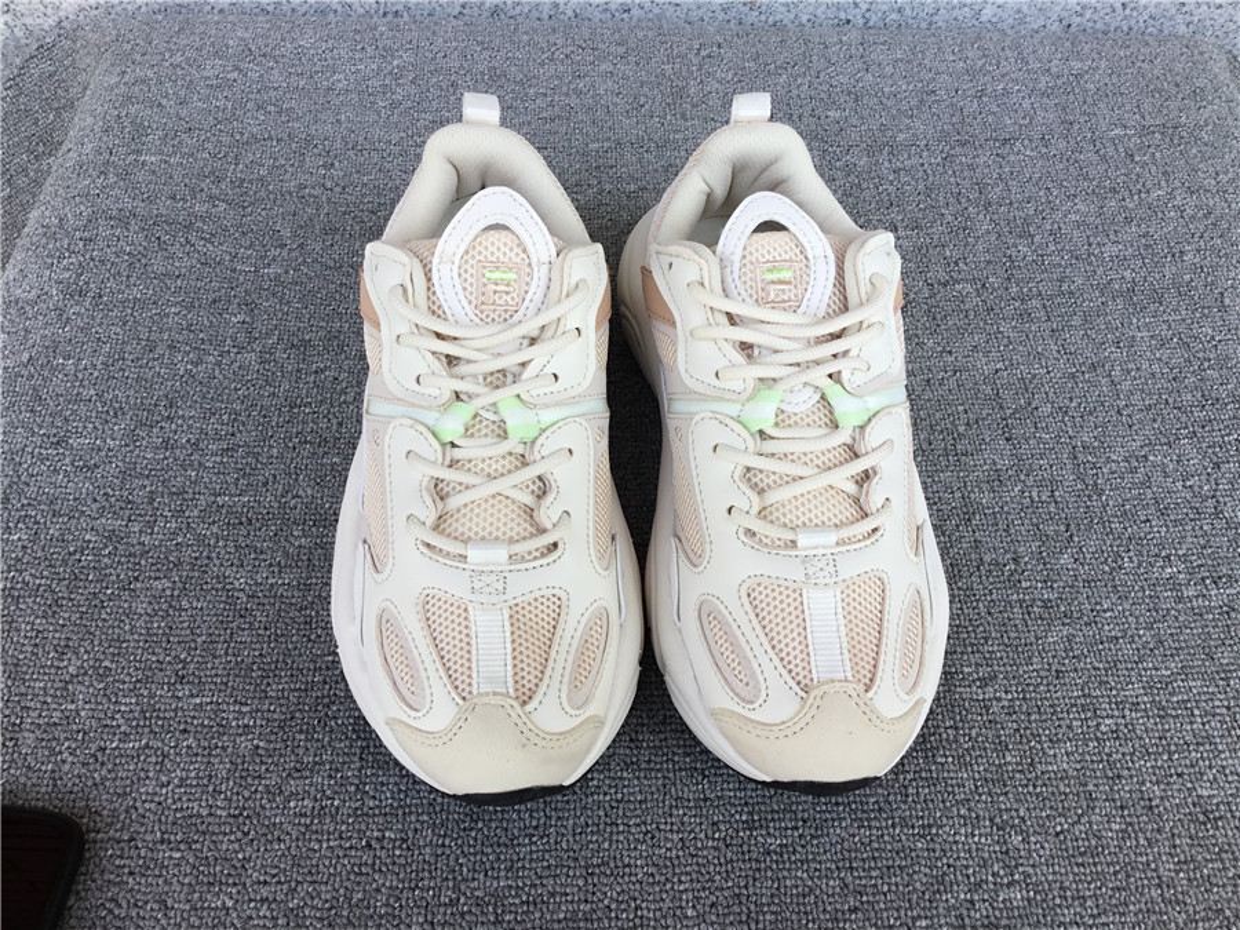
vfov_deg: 45.4
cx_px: 620
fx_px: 1110
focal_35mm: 31
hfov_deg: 58.4
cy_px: 465
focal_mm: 3.3
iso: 25
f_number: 2.4
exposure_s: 1/326
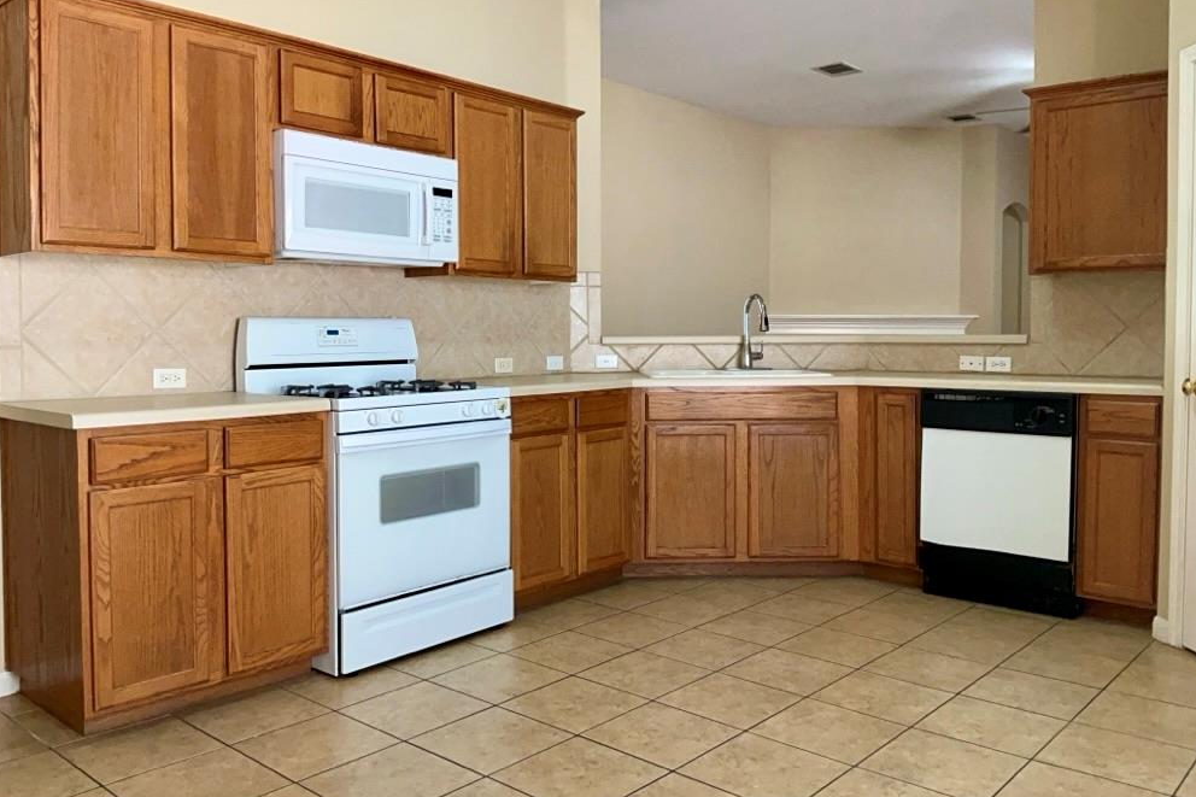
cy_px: 363
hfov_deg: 63.7
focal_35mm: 29
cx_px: 609
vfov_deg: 44.9
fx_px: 963
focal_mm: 3
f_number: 1.8
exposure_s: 1/100
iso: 80
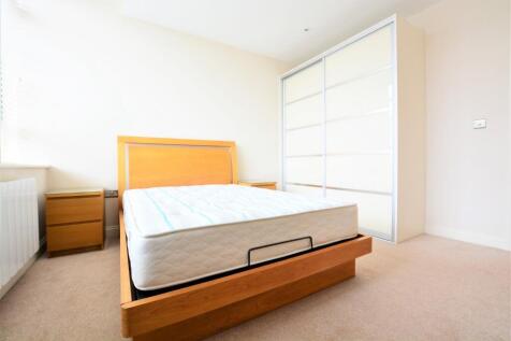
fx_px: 213
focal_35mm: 15
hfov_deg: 100.4
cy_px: 170
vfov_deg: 77.3
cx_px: 256
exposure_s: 1/15
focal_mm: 10
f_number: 11
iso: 800
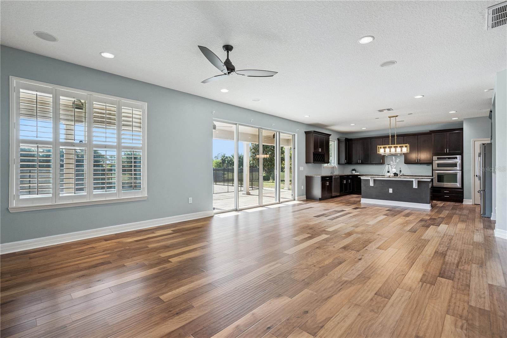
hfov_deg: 95.0
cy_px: 169
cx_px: 254
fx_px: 232
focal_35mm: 16
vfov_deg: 72.0
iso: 200
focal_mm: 16.5
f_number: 9
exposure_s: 1/60
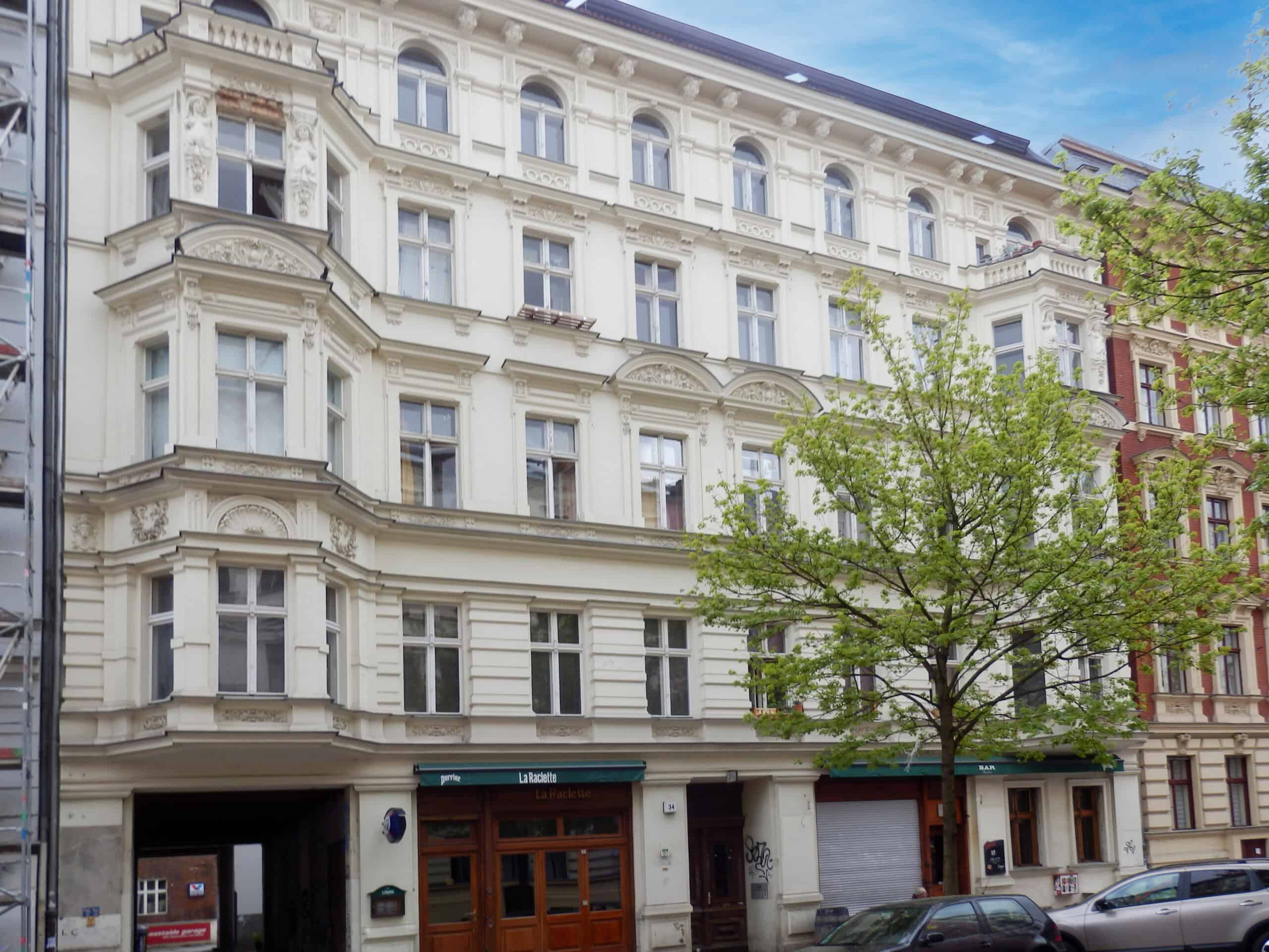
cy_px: 476
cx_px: 634
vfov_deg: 54.9
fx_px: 916
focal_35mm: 25
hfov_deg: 69.4
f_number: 3
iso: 80
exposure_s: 1/100
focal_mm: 4.5
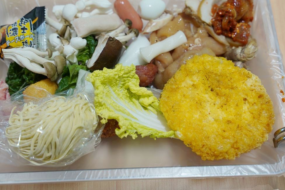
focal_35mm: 65
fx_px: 515
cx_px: 124
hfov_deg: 30.9
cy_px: 80
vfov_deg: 20.9
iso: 250
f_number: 4
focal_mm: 53
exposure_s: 1/160
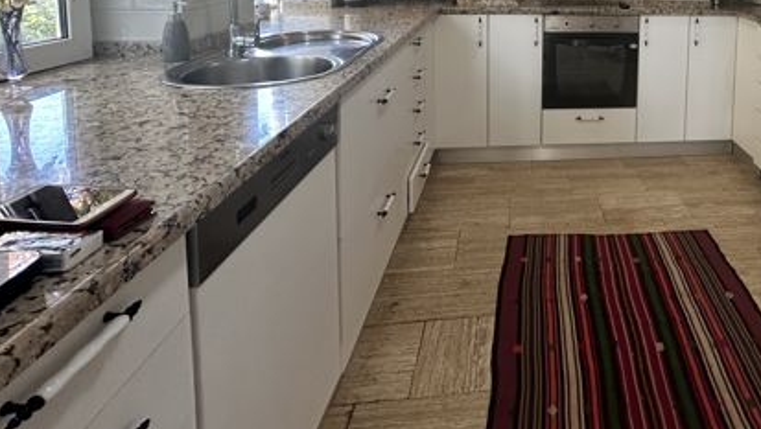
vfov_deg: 39.4
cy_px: 2
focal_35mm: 26
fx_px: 525
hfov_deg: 66.3
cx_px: 591
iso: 160
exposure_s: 1/50
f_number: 2.2
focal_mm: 2.22
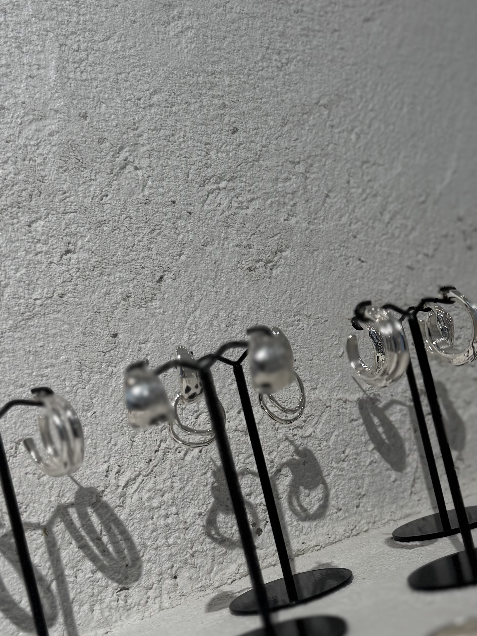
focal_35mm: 55
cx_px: 367
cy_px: 333
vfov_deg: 34.9
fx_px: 1011
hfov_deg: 26.2
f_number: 1.78
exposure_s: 1/241
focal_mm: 6.76
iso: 64
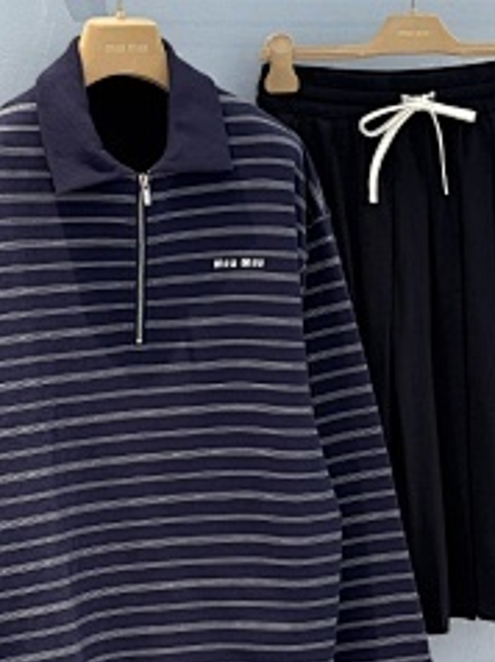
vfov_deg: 19.5
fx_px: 1929
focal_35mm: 101
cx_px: 268
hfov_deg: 14.6
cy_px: 384
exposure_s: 1/107
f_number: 1.78
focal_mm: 6.76
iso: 125
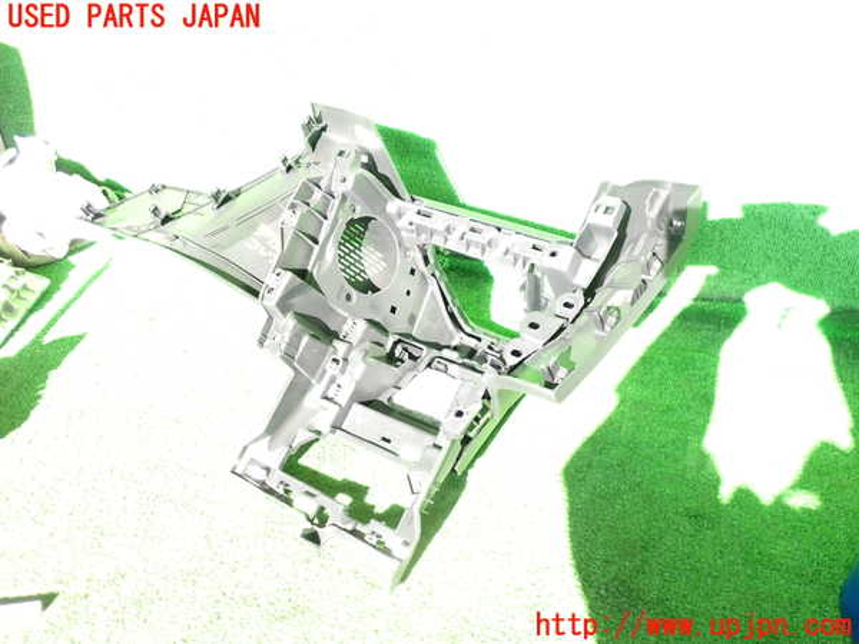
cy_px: 322
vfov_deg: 46.8
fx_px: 744
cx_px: 430
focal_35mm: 30
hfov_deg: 60.0
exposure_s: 1/80
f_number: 2.3
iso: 100
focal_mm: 5.4
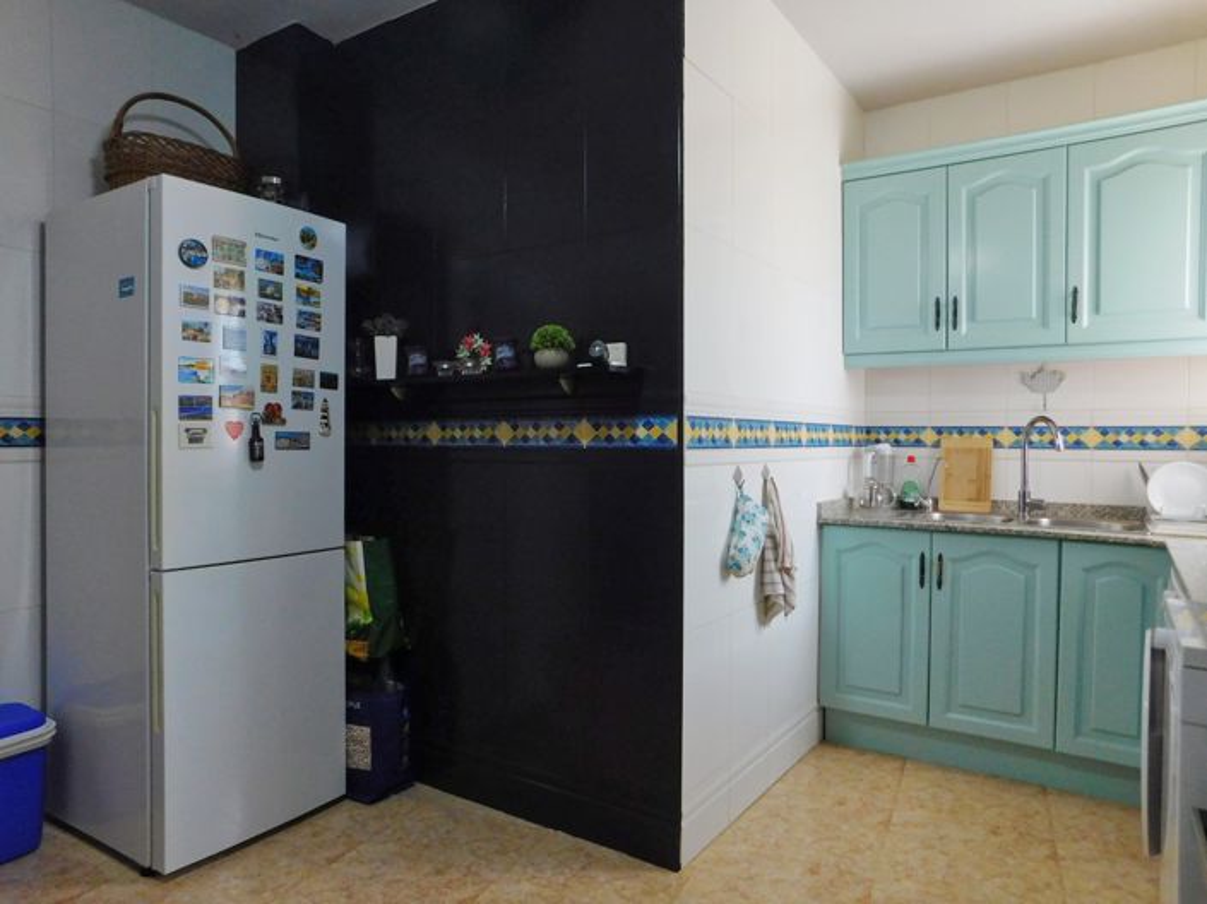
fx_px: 802
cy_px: 452
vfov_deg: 58.8
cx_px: 604
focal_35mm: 23
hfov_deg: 74.0
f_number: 3
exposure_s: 1/30
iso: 180
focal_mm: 4
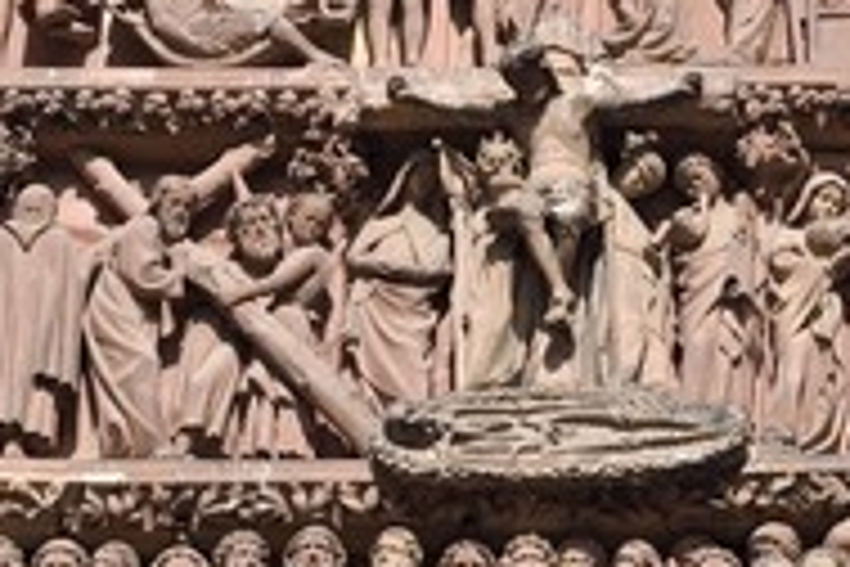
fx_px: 4509
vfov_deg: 7.2
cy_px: 302
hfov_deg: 10.8
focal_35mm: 191
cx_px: 571
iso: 200
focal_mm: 86
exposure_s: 1/250
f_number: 13
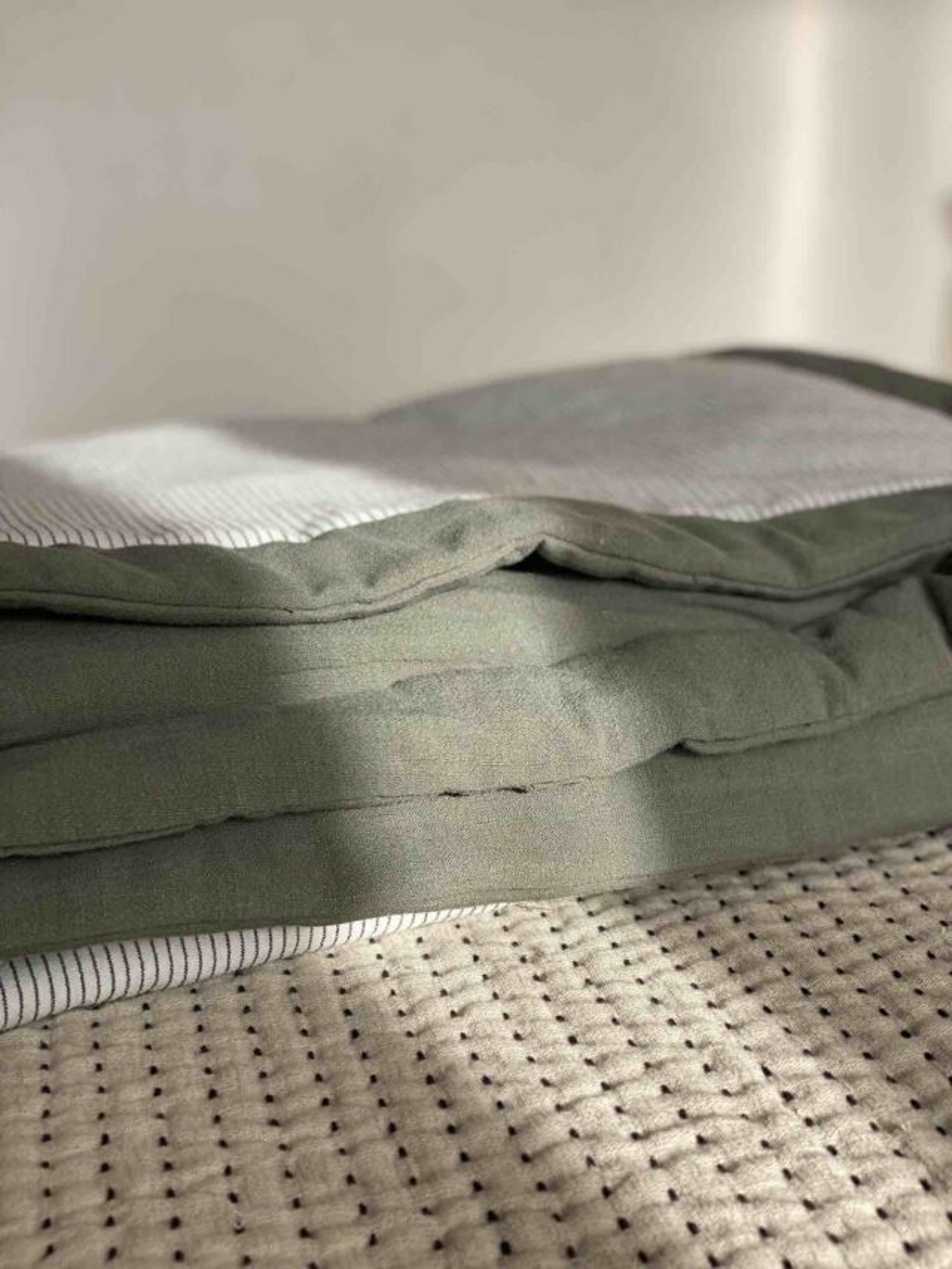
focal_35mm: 52
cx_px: 476
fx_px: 1906
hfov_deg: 28.0
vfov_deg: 36.8
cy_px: 634
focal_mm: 6
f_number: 2
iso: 20
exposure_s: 1/457
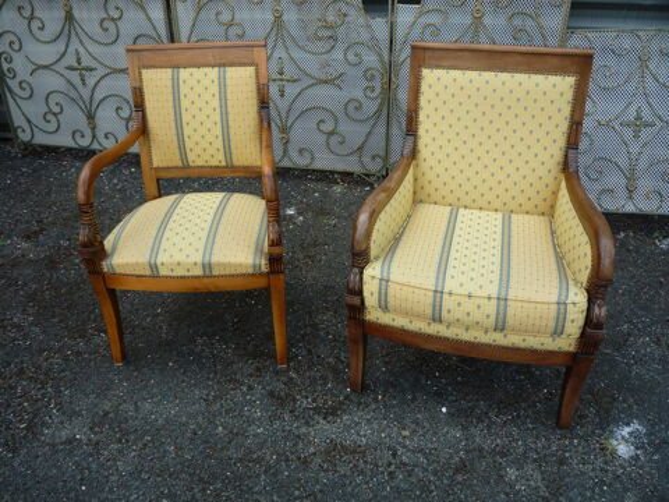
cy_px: 251
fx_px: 580
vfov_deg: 46.8
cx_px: 334
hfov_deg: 60.0
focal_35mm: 30
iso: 100
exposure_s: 1/160
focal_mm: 5.2
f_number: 4
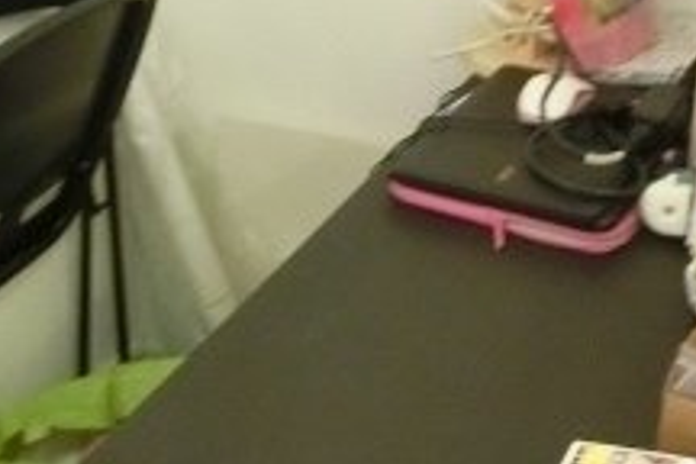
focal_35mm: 77
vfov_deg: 17.6
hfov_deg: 26.3
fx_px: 1489
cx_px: 425
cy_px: 106
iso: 800
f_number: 3.2
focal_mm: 4.43
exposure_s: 1/30
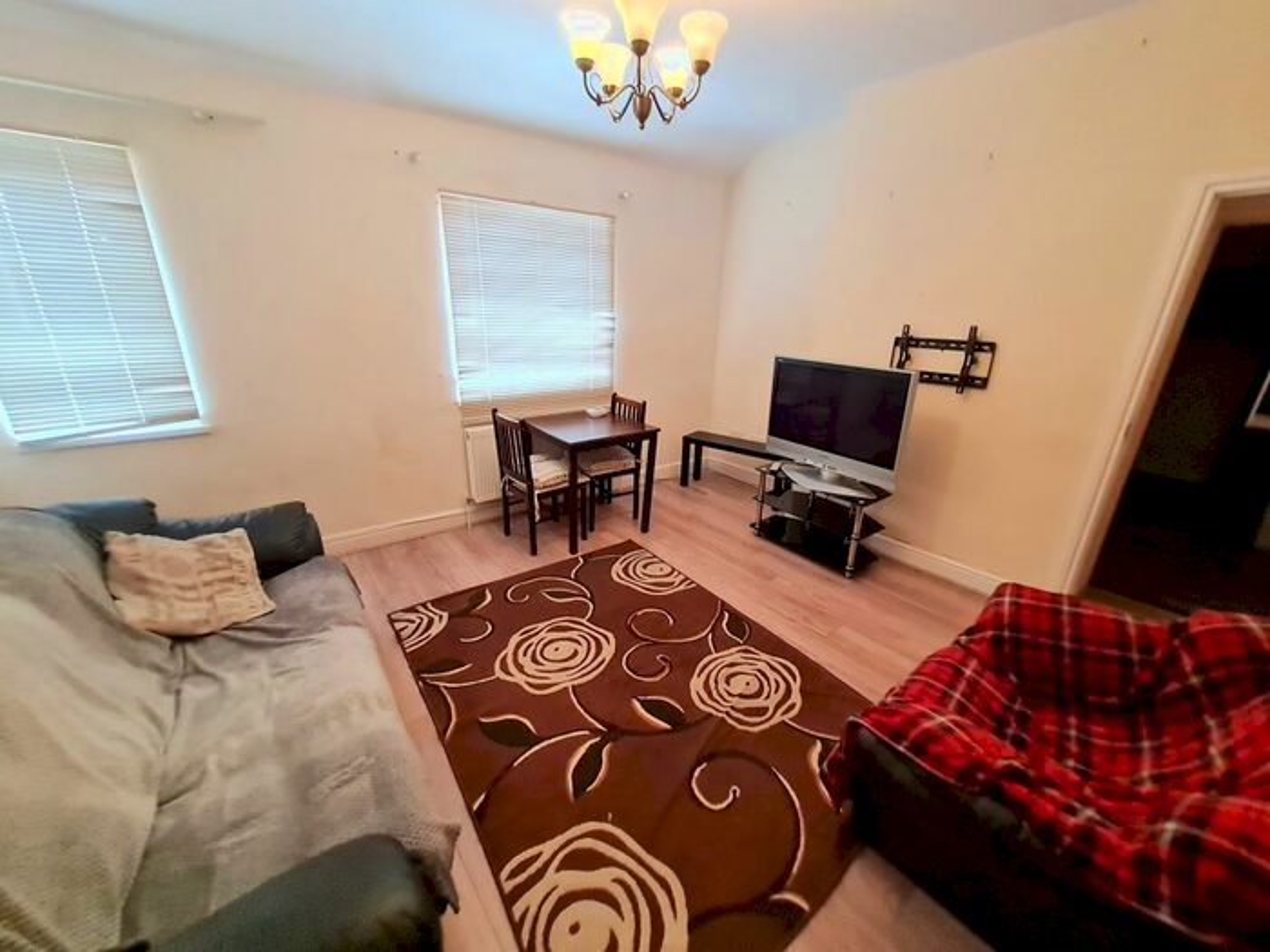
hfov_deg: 106.2
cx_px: 635
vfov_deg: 89.9
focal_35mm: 13
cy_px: 476
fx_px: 477
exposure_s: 1/50
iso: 320
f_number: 2.2
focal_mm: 1.74
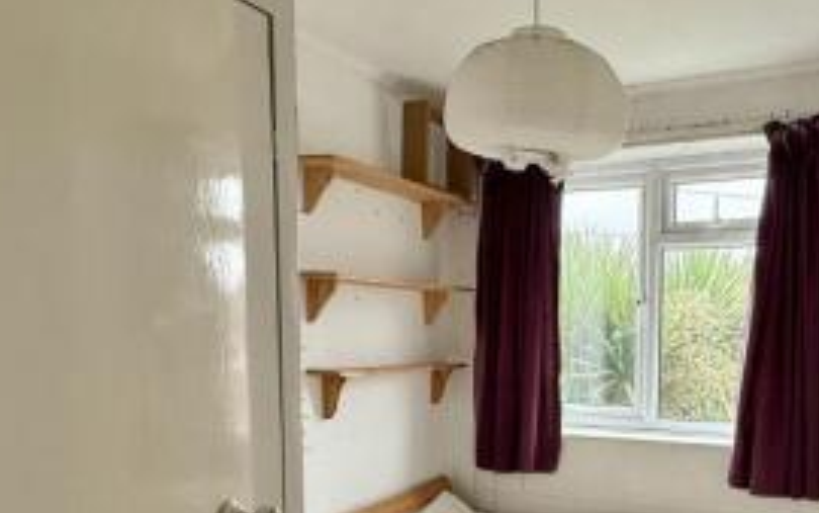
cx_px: 560
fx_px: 715
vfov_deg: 38.1
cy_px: 405
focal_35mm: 32
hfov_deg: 58.0
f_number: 2.2
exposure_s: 1/82
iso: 320
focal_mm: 2.22
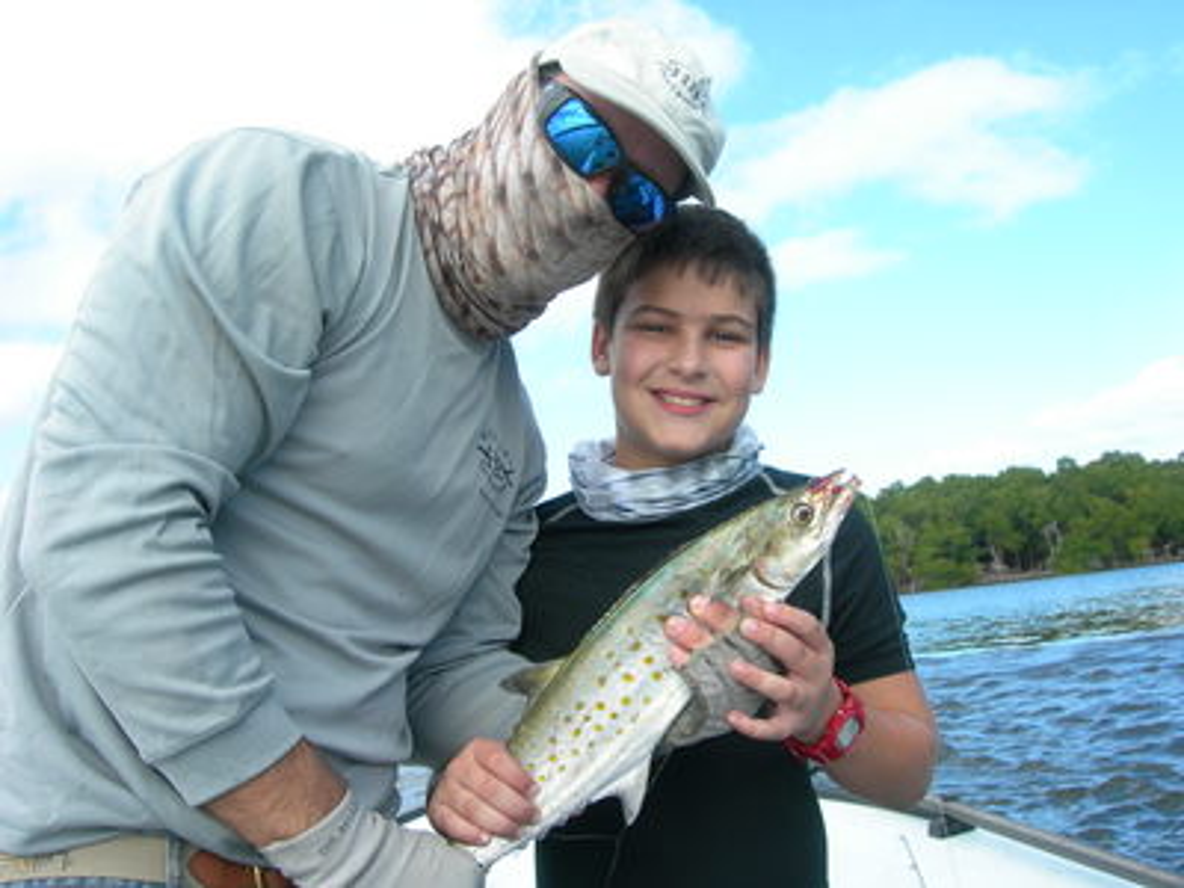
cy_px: 444
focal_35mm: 38
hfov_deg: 49.0
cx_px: 592
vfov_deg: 37.7
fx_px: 1300
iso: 50
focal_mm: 7.8
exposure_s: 1/160
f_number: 4.8
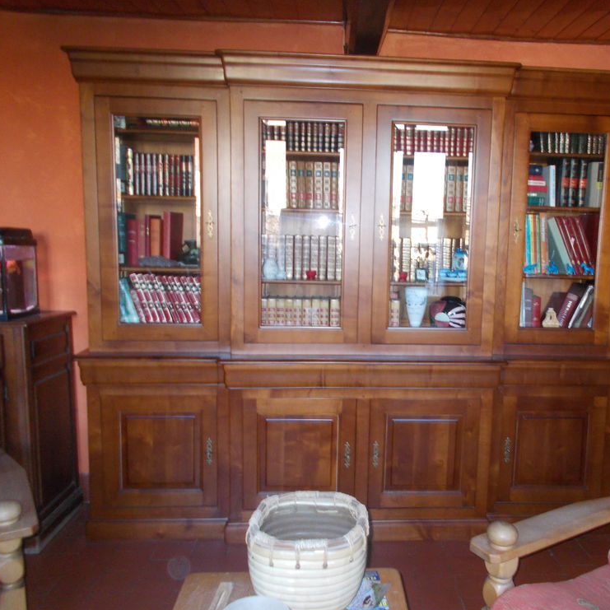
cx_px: 379
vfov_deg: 52.5
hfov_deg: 52.0
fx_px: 618
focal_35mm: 31
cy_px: 307
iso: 320
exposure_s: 1/25
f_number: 3.2
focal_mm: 4.6
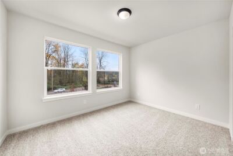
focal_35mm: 13
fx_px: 84
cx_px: 116
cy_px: 78
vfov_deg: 85.5
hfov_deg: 108.3
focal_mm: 13
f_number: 7.1
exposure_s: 1/100
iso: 80
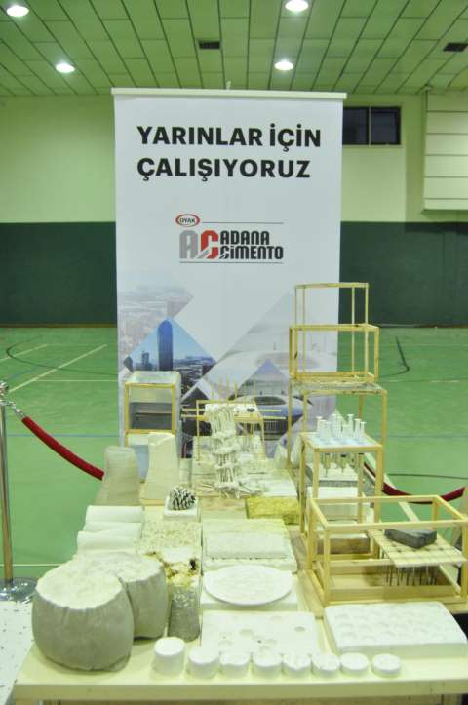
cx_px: 234
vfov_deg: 57.3
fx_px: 645
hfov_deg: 39.9
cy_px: 352
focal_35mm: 33
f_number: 4
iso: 1600
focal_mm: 22
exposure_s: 1/60
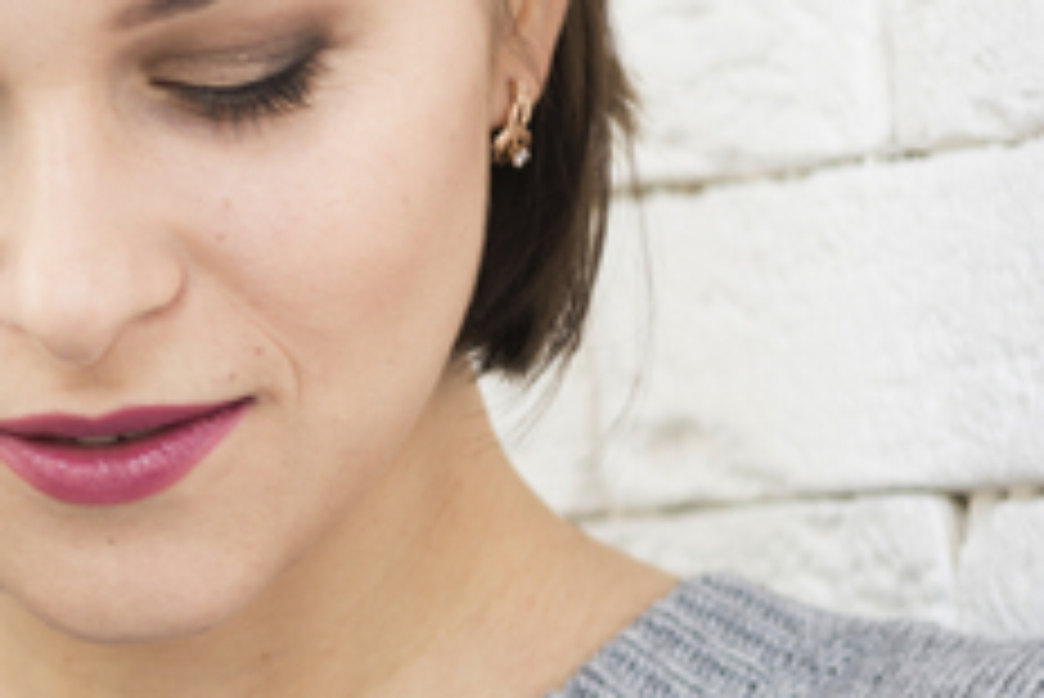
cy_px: 367
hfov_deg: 5.6
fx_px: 10620
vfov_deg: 3.8
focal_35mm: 366
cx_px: -477
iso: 400
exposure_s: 1/80
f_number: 3
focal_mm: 105
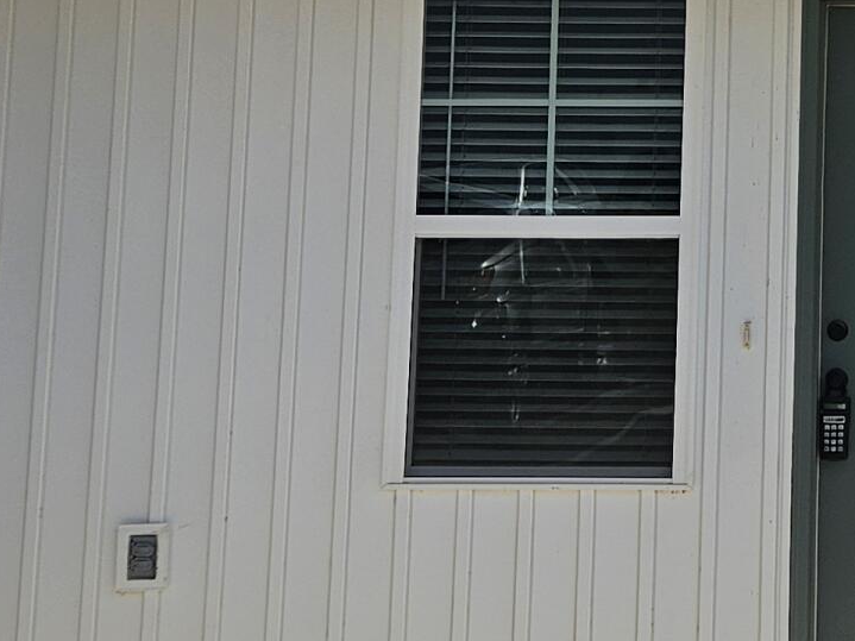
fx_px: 2371
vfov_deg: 14.9
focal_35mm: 96
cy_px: -113
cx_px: 1030
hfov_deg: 19.3
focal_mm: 5.4
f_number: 1.8
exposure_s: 1/2579
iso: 25
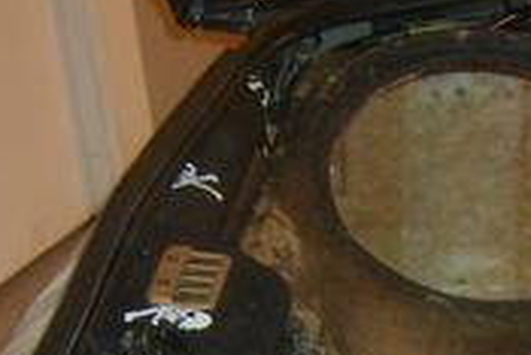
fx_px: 1963
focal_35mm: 133
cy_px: 546
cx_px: 665
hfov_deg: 14.8
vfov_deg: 10.0
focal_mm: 5.8
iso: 100
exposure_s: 1/30
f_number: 2.8
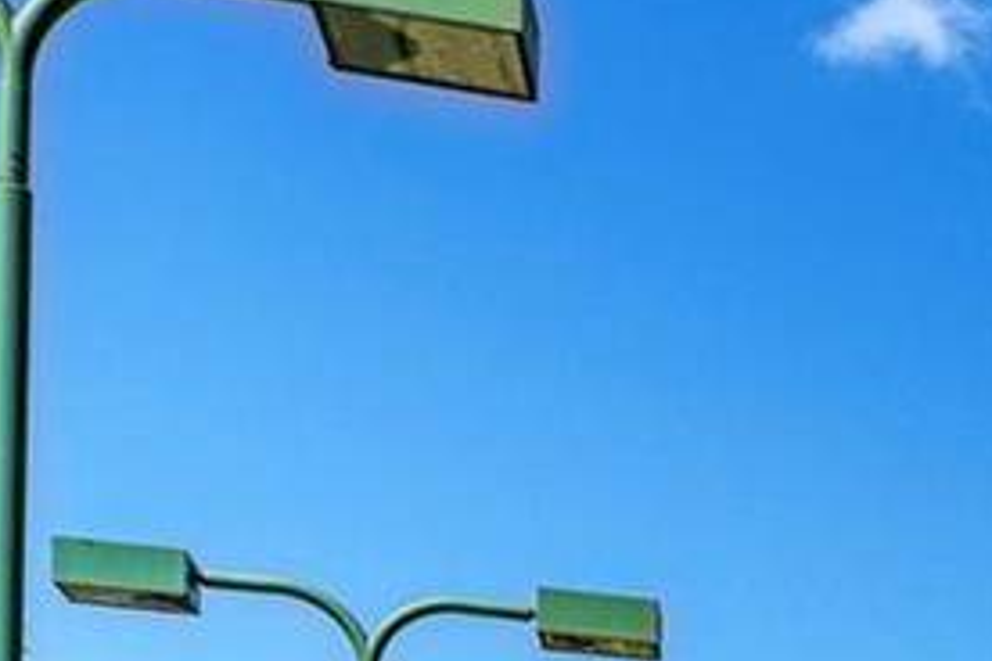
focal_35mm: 110
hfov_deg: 14.6
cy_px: 1374
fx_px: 3031
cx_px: 2106
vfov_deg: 11.2
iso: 100
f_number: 7.1
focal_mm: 19
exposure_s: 1/125
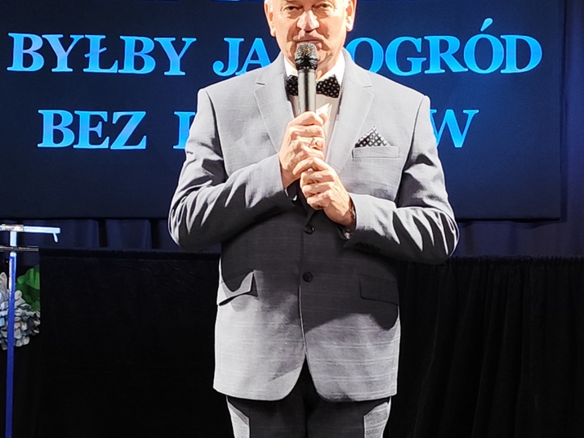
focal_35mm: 103
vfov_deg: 14.3
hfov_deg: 19.1
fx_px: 1737
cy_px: 342
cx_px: 341
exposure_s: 1/33.3
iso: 400
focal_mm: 6.14
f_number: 1.65
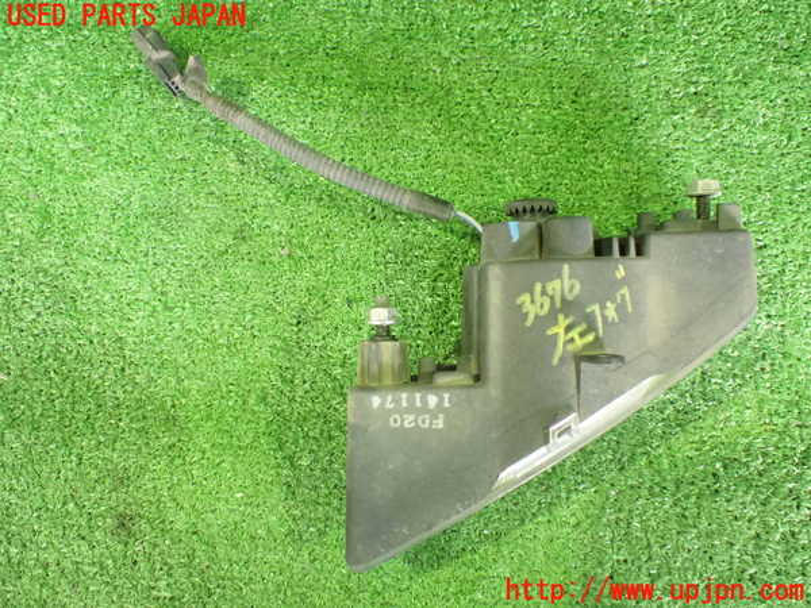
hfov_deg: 60.0
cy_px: 304
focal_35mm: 30
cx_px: 406
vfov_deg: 46.8
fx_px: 703
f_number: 2.3
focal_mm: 5.4
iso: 1250
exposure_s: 1/30
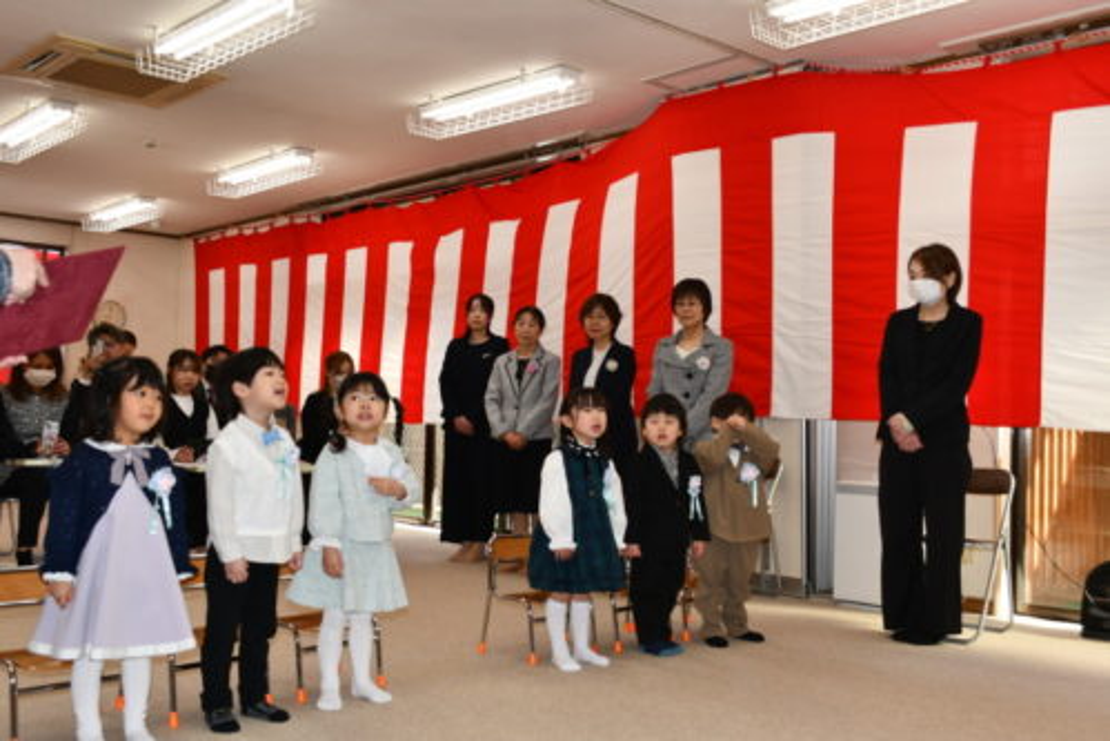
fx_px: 1110
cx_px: 555
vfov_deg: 36.9
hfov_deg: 53.1
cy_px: 370
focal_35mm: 36
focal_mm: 18
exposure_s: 1/80
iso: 200
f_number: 4.5
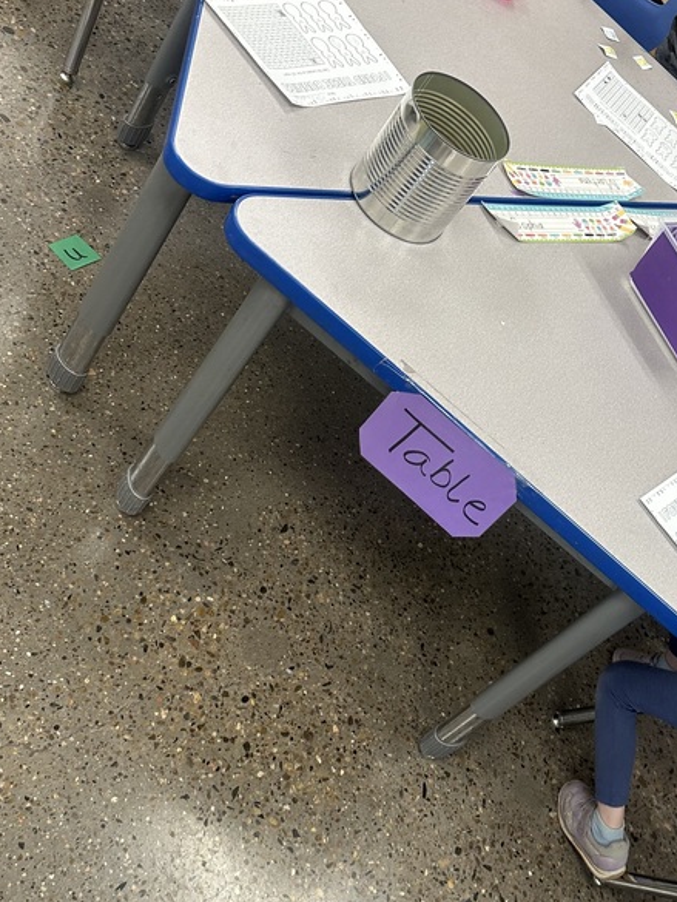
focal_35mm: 42
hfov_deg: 33.6
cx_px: 512
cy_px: 418
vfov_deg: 44.8
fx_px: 1095
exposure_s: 1/121
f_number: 1.78
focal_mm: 6.86
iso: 160
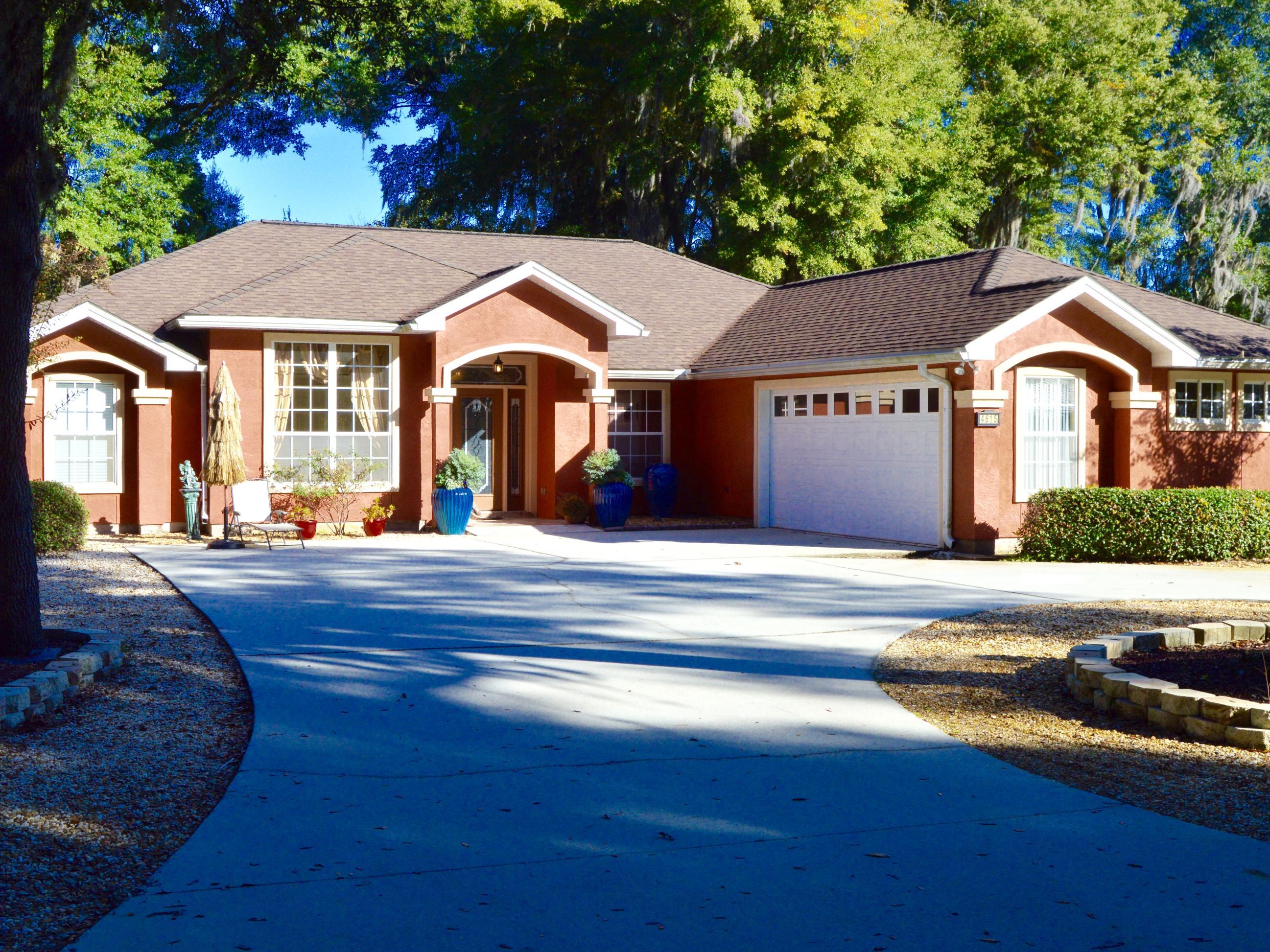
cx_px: 609
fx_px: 1467
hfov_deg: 46.8
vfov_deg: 36.0
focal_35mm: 40
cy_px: 475
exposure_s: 1/400
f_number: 11
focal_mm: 24
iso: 400
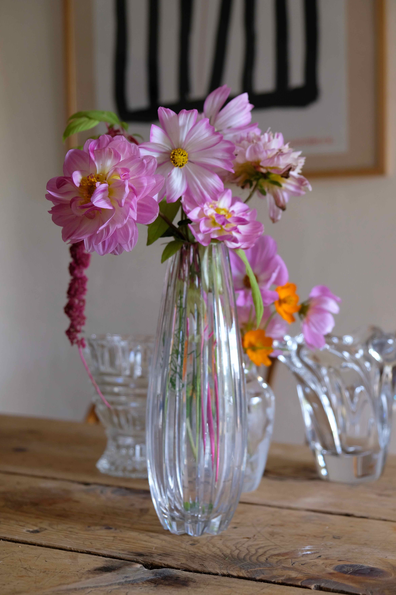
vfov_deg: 35.6
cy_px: 298
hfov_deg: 24.2
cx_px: 198
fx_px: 924
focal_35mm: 56
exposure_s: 1/60
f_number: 3.6
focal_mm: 37.4
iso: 500
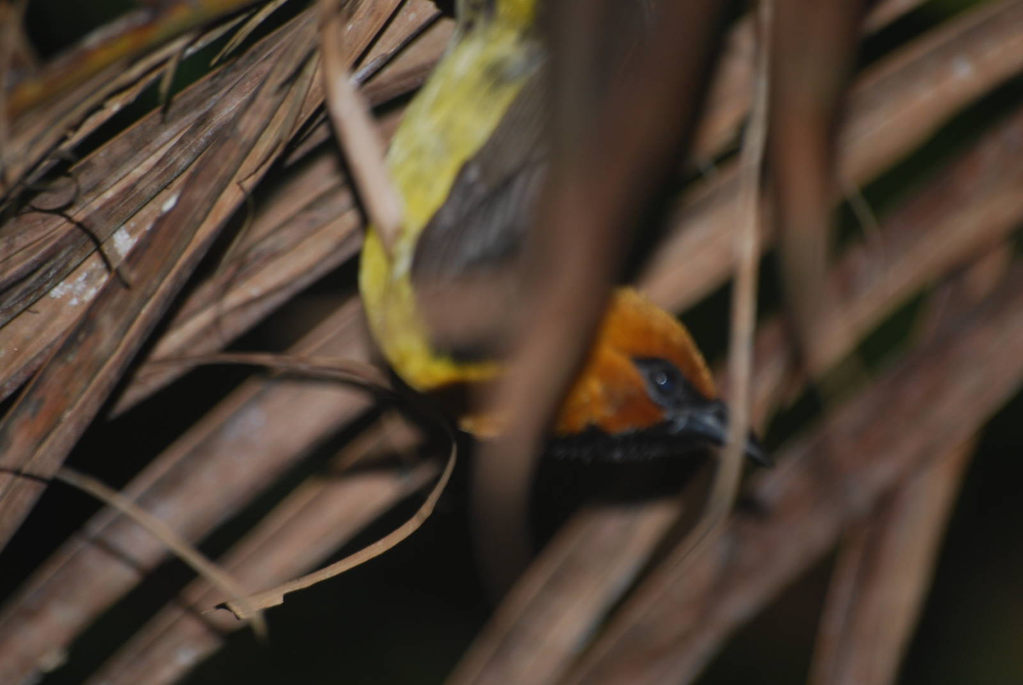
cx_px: 512
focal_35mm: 450
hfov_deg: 4.6
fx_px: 12803
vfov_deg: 3.1
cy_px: 342
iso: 250
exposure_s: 1/125
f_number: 5.6
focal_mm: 300
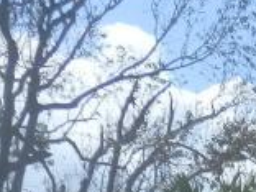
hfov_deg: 9.9
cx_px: 537
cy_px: 556
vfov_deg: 7.2
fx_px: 1361
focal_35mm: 184
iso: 64
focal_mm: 5
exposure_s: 1/1250
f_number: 3.1
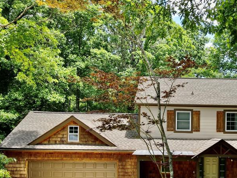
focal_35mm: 41
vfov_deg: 34.2
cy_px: 141
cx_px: 174
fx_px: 281
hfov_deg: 44.4
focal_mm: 4.5
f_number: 2.8
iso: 100
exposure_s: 1/120
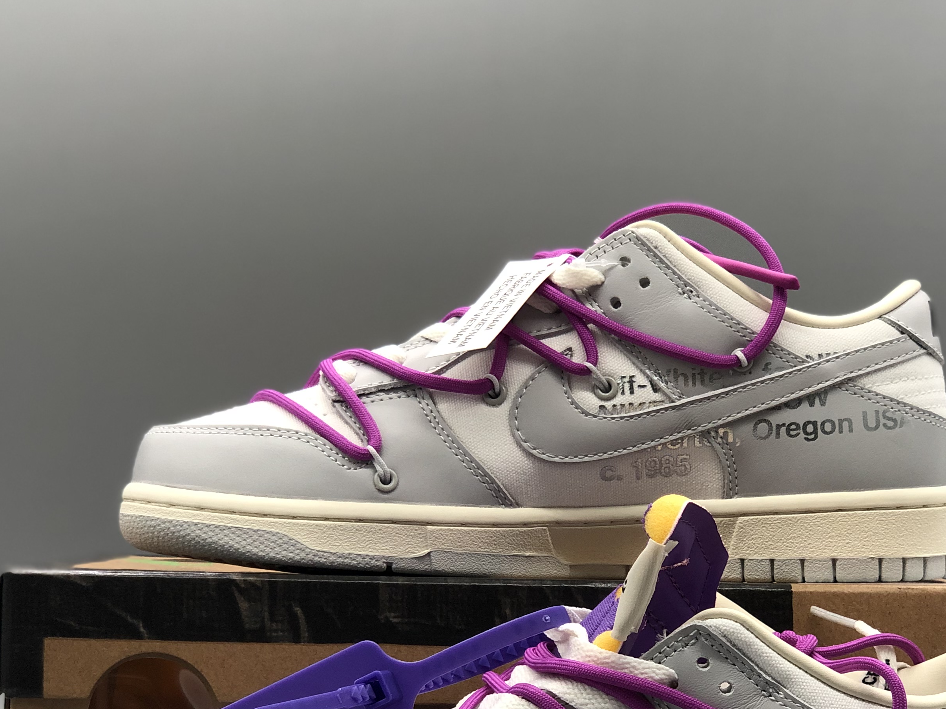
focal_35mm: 87
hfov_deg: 22.5
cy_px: 574
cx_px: 520
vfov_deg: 16.8
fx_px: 2377
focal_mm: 6
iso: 25
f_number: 2.4
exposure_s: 1/56
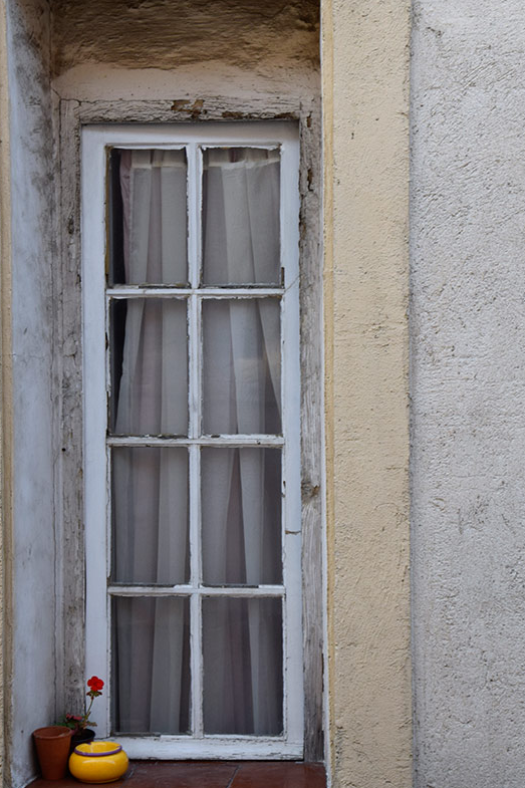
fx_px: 2910
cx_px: 219
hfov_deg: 10.3
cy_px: 360
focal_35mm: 133
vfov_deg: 15.4
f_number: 6.3
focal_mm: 58
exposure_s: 1/160
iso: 400
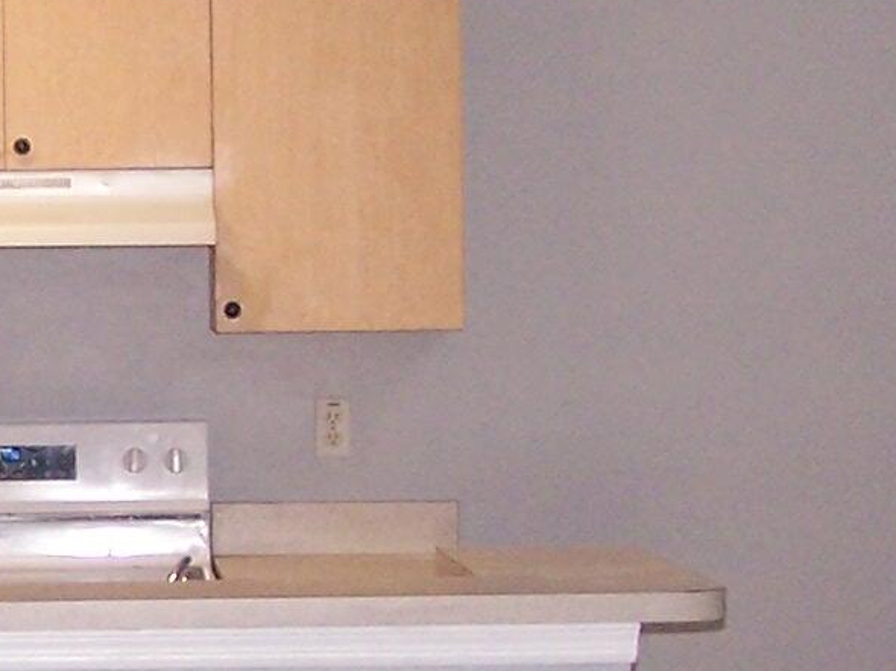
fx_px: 4295
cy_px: 376
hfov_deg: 11.5
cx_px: -342
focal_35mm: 166
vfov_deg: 8.9
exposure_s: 1/60
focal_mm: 6.3
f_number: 2.8
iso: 140
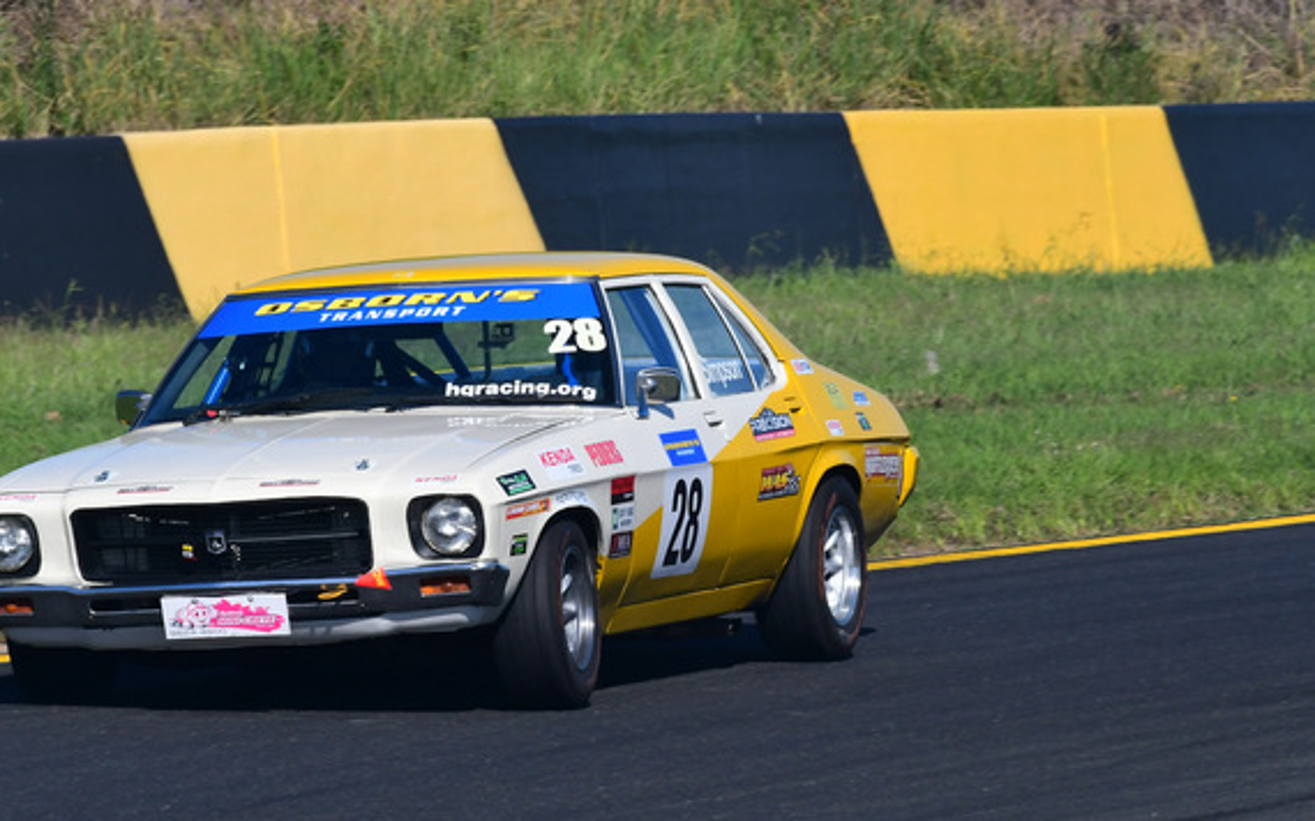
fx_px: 23075
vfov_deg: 2.0
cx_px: 521
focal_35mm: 644
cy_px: 277
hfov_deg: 3.3
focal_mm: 300
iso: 400
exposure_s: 1/640
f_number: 13
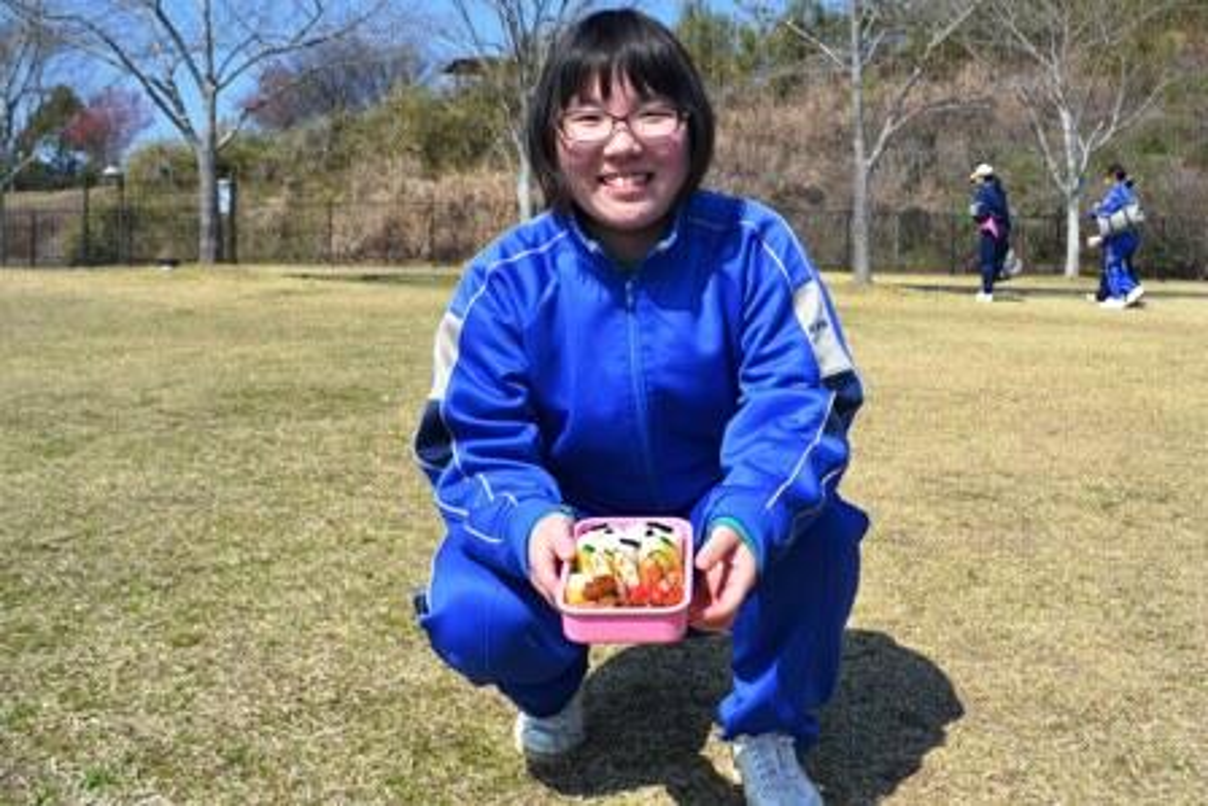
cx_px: 604
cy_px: 403
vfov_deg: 48.0
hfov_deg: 67.4
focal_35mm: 27
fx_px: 906
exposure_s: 1/250
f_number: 8
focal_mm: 18
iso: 100
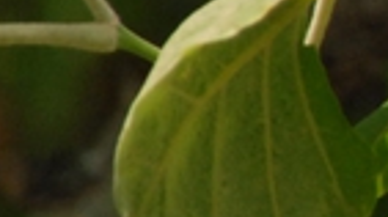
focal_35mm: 3428
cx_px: 1114
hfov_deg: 0.6
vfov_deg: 0.4
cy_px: 7
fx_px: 35235
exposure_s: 1/250
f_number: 8
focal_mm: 300
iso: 400
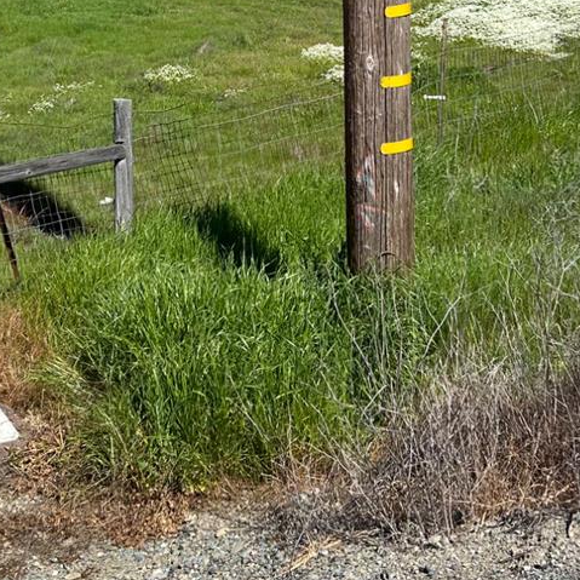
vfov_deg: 23.1
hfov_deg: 24.0
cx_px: 283
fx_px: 1365
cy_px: 5
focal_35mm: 72
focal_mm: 5.7
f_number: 1.5
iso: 50
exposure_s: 1/4630
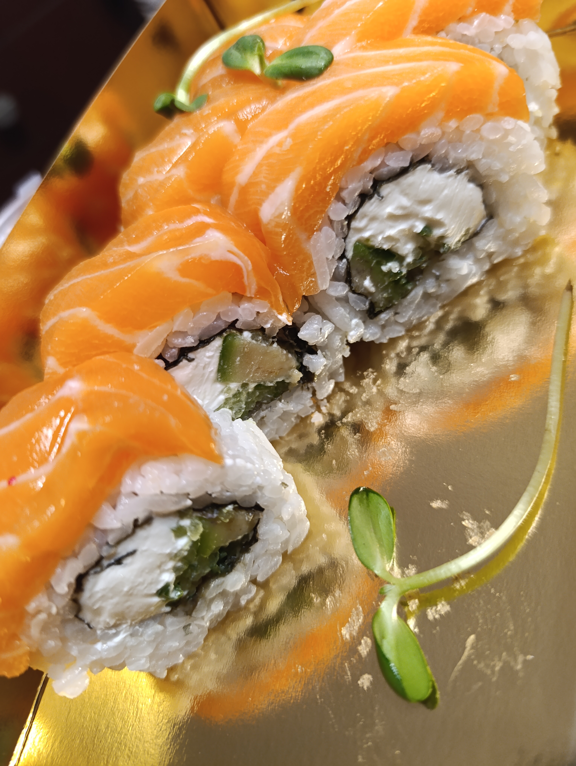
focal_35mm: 23
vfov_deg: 73.8
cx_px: 288
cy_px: 383
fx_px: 509
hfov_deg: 59.0
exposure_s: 1/33.3
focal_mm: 6.14
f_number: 1.6
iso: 1000
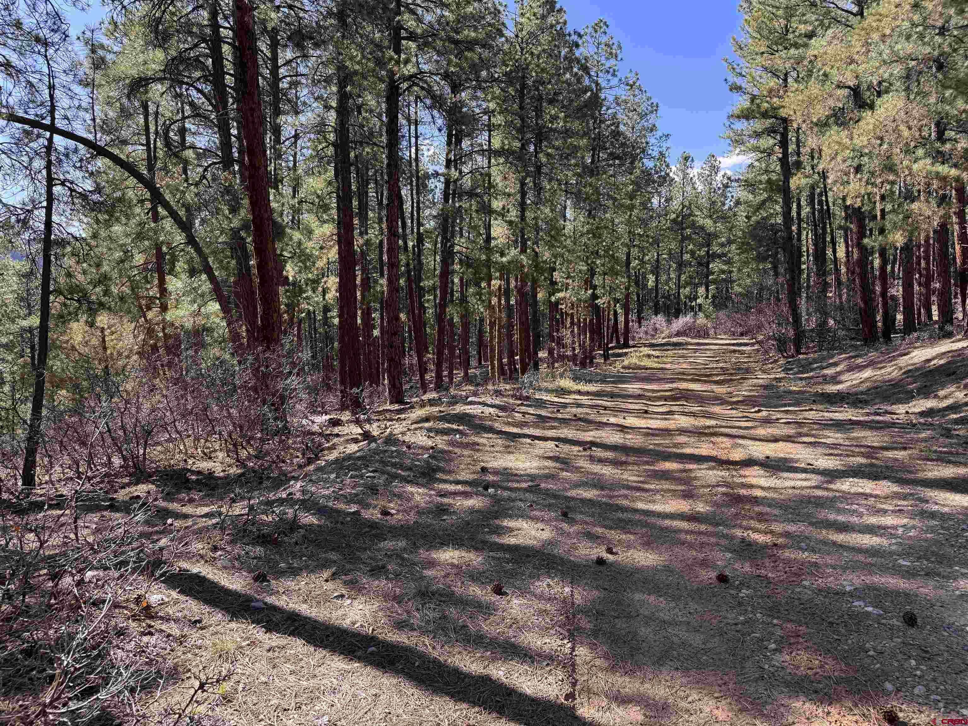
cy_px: 363
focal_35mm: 24
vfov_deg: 56.8
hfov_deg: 71.6
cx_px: 484
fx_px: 671
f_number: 1.78
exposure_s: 1/700
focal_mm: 6.76
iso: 80
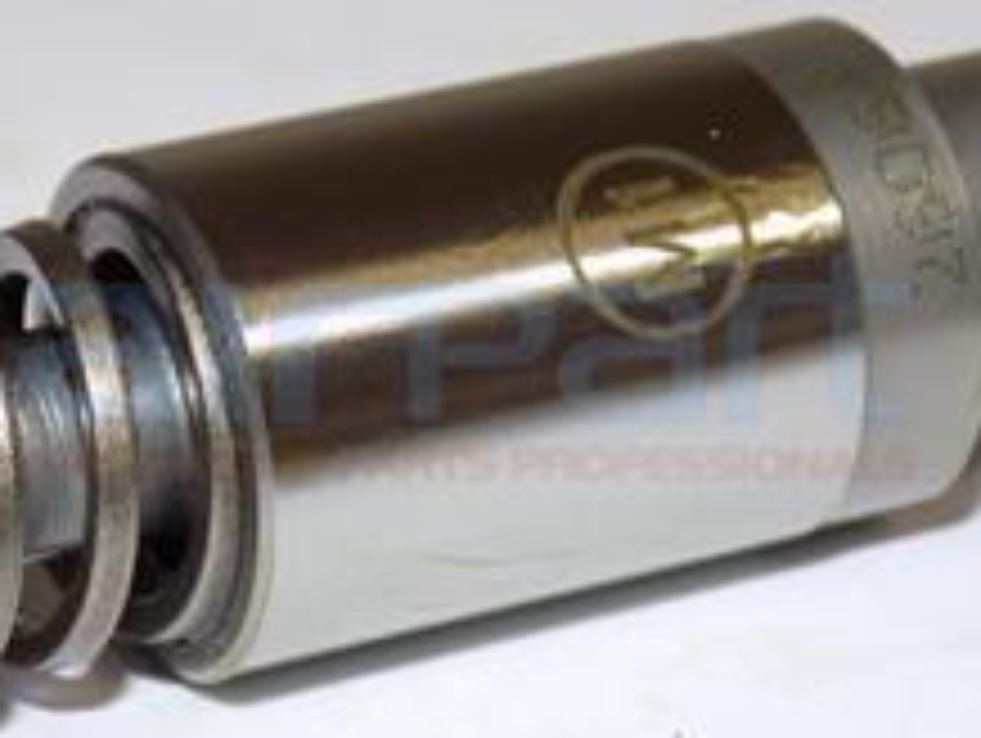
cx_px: 482
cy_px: 403
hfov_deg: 10.8
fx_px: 5192
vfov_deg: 8.1
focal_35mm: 183
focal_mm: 17.2
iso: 200
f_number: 4.6
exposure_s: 1/30
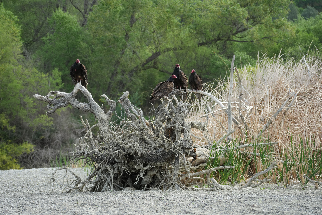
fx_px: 1288
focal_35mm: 144
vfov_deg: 9.5
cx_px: 161
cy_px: 108
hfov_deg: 14.3
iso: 640
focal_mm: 144
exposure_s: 1/640
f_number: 6.3
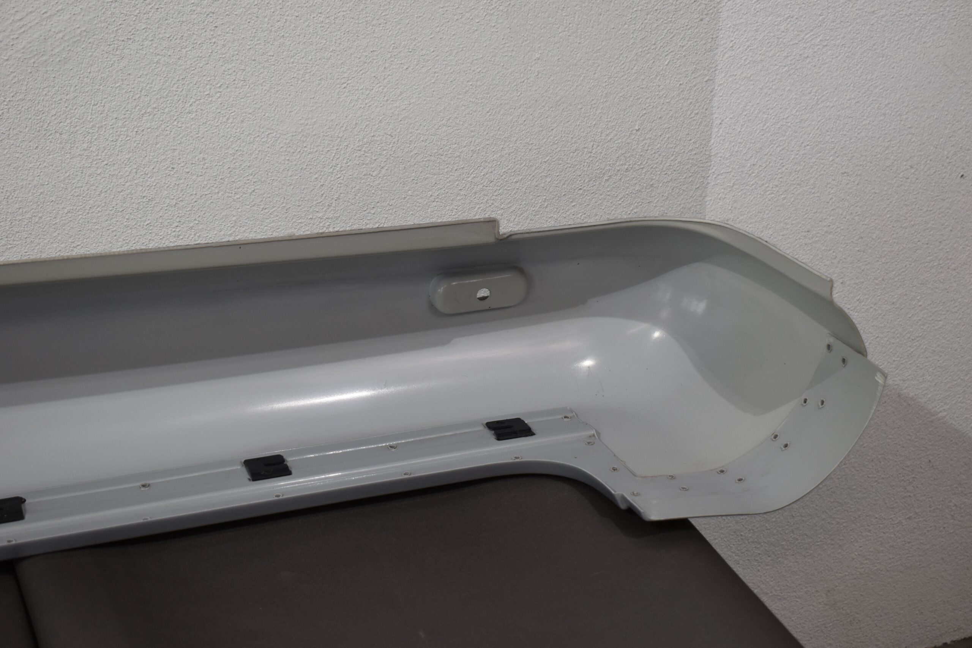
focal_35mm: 57
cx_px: 486
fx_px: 1539
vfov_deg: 23.8
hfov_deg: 35.1
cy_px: 324
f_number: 5.6
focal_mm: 38
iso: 400
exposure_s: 1/125
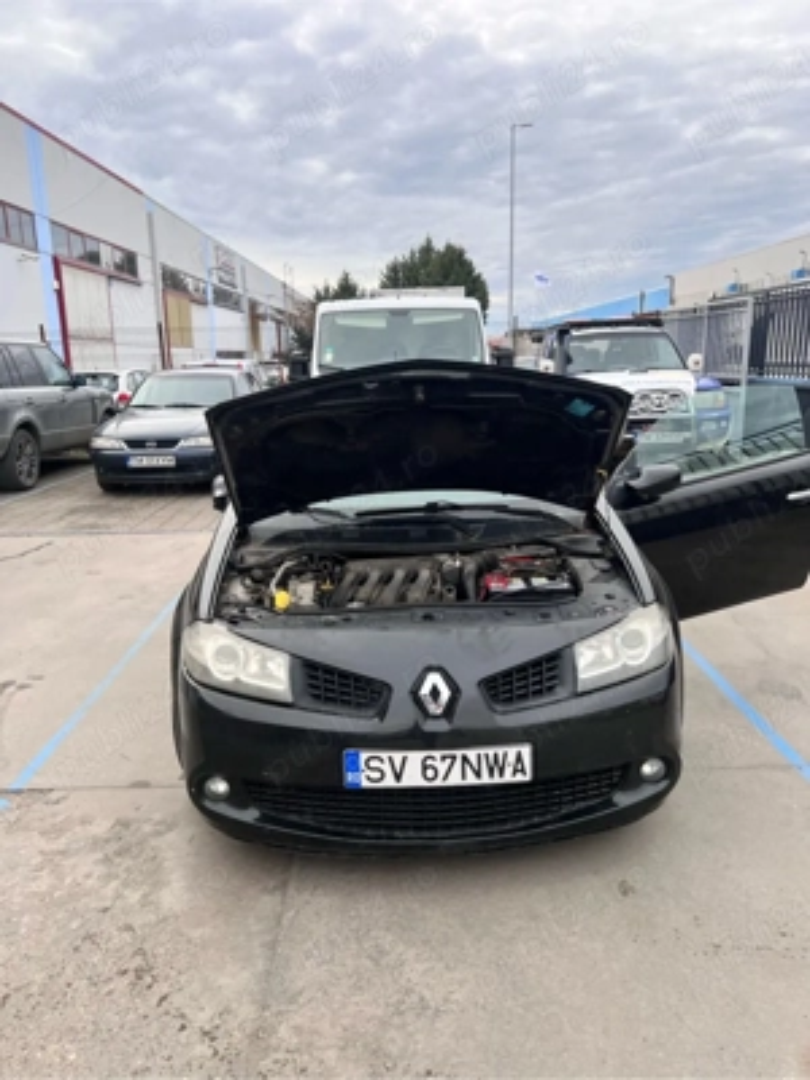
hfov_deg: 53.1
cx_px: 405
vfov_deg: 67.3
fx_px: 811
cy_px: 540
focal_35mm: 26
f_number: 1.5
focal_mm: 5.7
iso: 40
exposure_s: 1/259
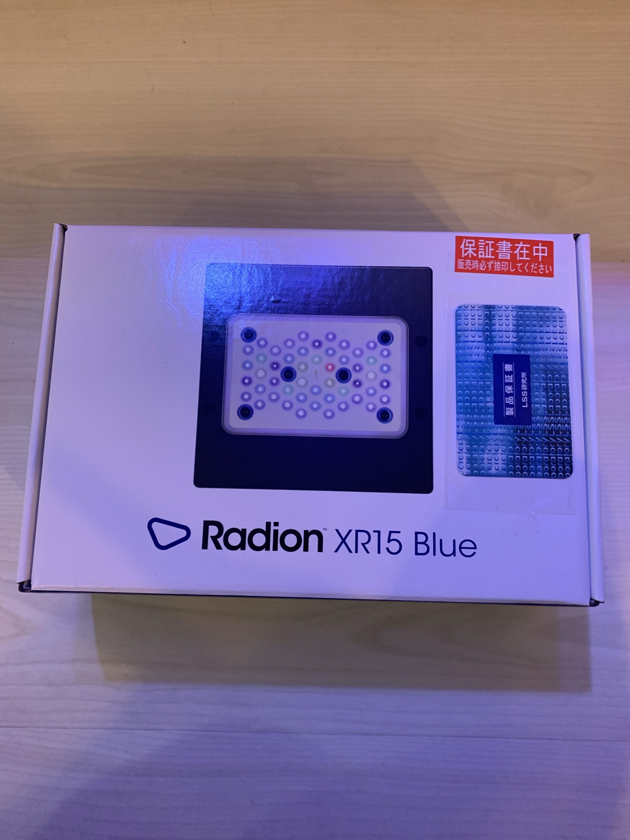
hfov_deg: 53.1
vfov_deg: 67.3
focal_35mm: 26
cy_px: 420
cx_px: 315
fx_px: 631
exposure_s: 1/50
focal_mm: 4.25
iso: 250
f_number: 1.8
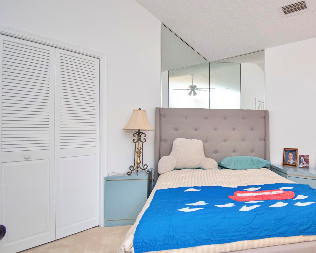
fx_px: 206
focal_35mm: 22
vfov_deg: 63.1
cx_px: 226
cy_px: 130
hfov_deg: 71.3
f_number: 4.5
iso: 1100
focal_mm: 10
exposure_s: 1/60
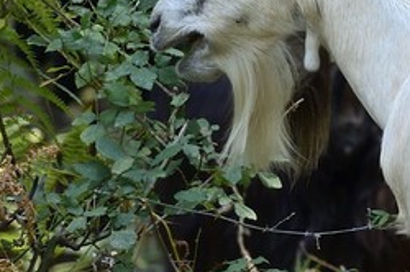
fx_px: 11647
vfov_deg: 1.3
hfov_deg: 2.0
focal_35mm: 1024
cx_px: 1099
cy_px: -25
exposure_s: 1/250
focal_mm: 160
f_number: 4
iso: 400
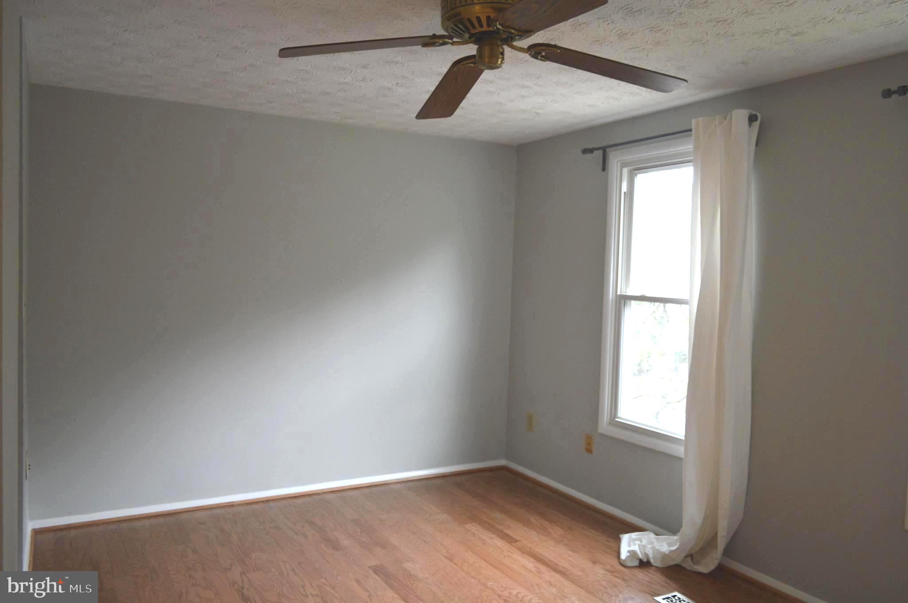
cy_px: 302
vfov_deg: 47.8
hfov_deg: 67.4
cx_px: 454
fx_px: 680
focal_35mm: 27
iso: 400
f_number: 3.5
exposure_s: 1/60
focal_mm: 18
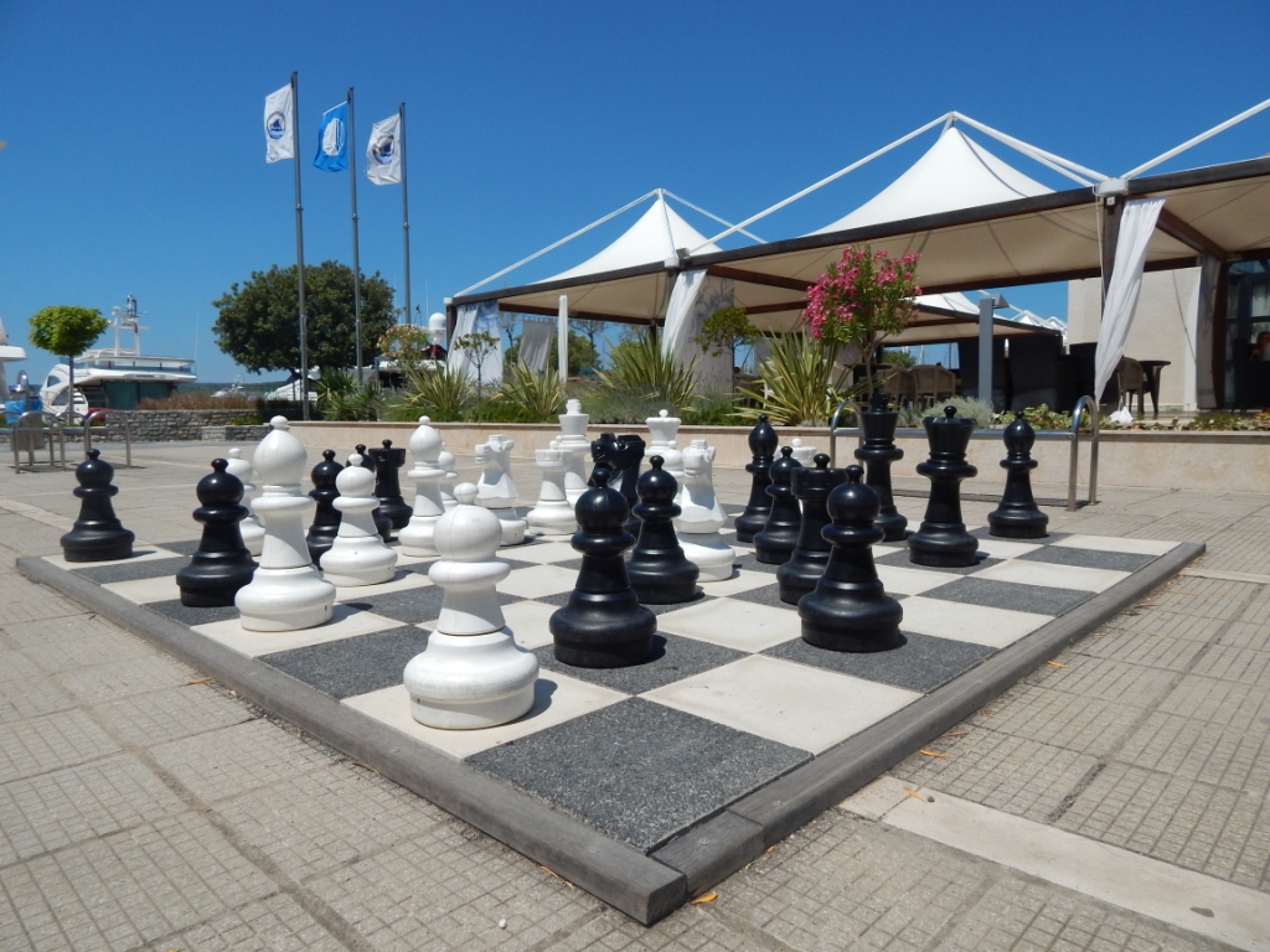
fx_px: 807
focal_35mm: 22
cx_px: 635
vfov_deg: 61.1
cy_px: 476
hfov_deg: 76.4
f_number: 6
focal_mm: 4
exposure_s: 1/1000
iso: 125
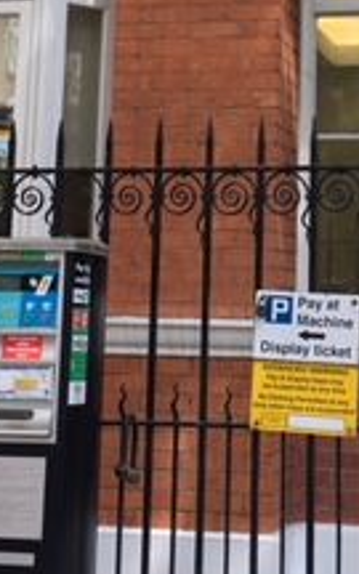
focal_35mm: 91
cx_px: 279
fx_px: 1425
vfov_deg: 22.1
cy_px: 21
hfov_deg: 14.3
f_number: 2.2
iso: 25
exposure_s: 1/100
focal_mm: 4.15
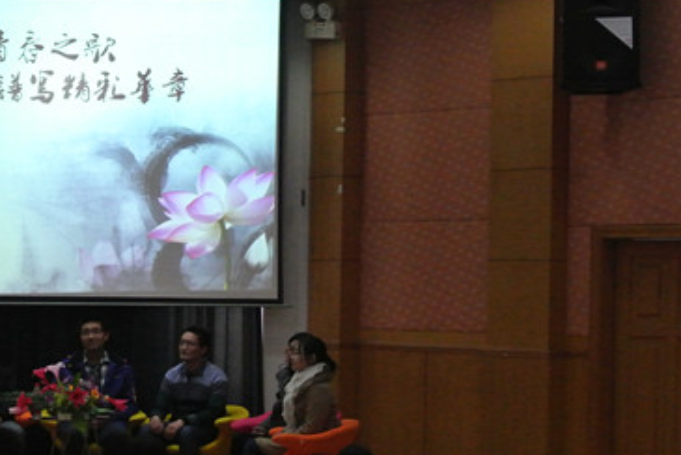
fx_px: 1950
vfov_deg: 13.3
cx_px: 60
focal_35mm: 103
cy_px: 325
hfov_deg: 19.4
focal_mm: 17.5
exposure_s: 1/100
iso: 1600
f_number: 4.5
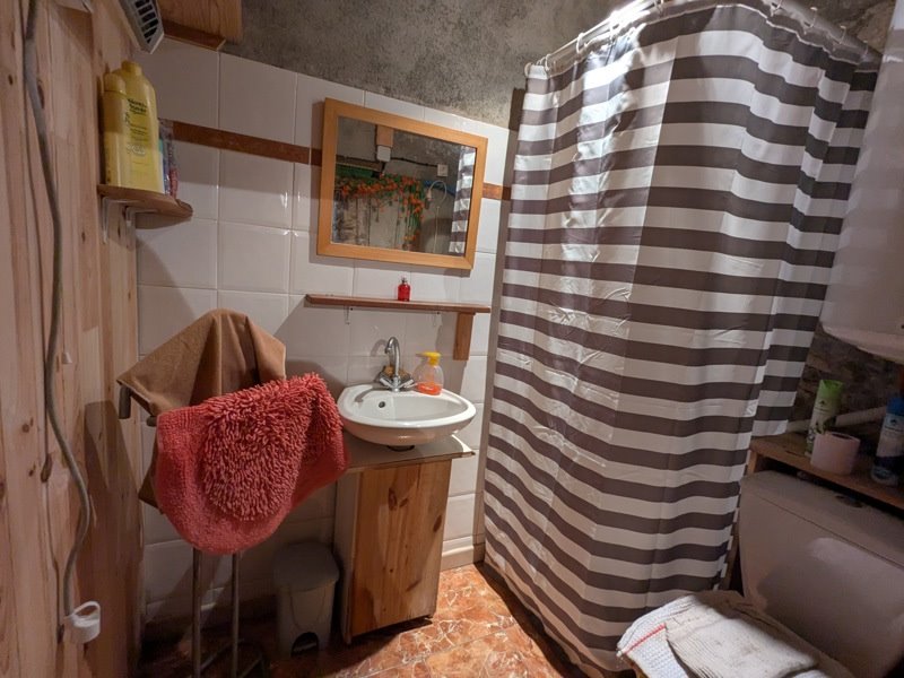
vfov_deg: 78.1
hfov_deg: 94.5
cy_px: 339
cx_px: 452
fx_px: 418
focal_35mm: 16
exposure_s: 1/33.3
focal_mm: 2.35
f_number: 2.2
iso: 314
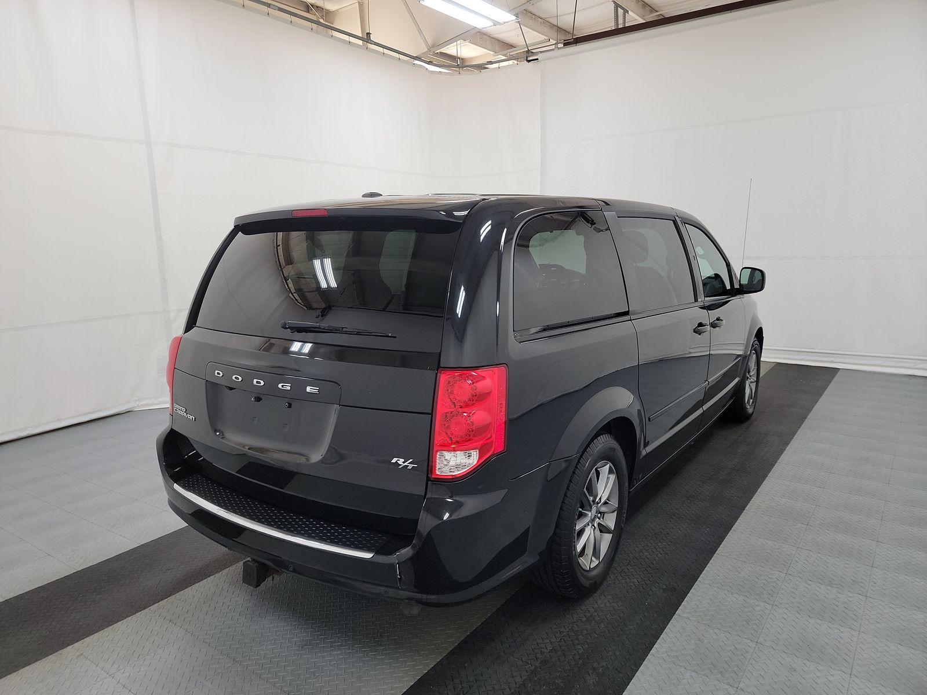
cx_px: 464
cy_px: 348
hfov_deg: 71.6
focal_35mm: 24
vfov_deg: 56.8
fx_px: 643
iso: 138
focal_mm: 6.7
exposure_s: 1/59
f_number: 1.8
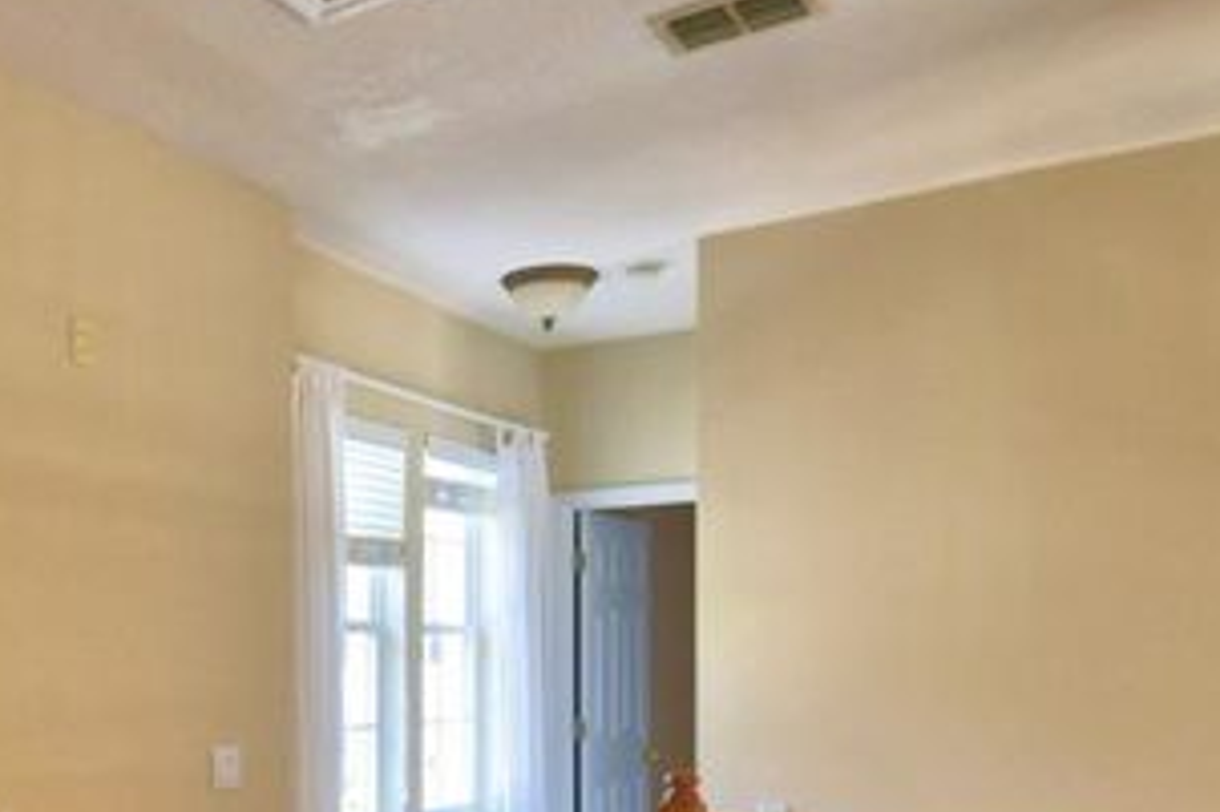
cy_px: 636
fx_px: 1185
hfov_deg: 50.4
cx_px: 208
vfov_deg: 36.7
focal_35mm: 35
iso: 400
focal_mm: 10
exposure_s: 1/125
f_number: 4.5
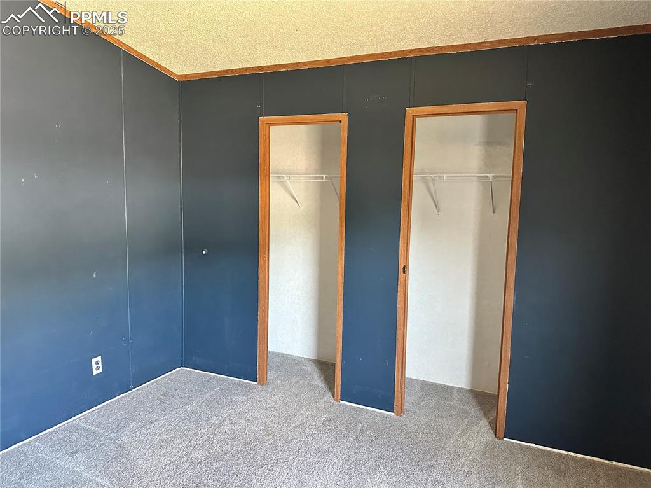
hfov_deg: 71.6
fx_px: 451
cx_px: 326
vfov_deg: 56.8
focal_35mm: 24
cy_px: 244
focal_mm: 6.86
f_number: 1.78
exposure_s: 1/60
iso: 640
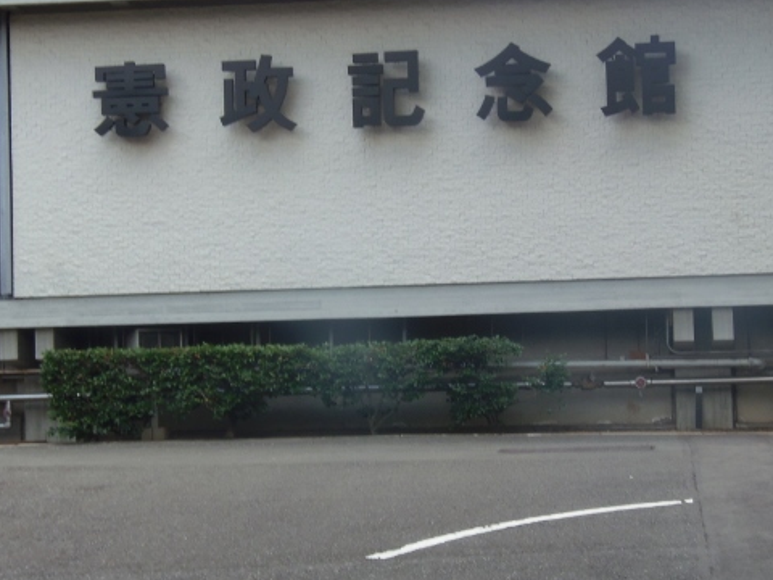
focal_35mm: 84
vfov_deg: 17.6
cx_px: 367
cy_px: 301
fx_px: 1876
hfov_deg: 23.3
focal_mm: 11.7
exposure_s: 1/50
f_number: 4
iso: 64
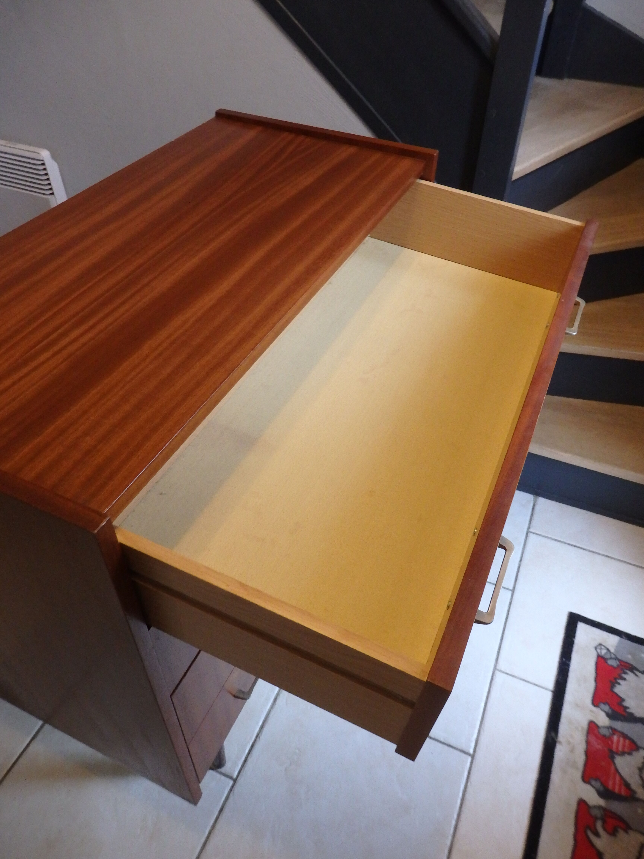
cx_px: 322
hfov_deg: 54.9
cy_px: 430
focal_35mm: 25
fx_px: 620
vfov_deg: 69.4
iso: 500
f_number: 3
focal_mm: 4.5
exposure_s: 1/30
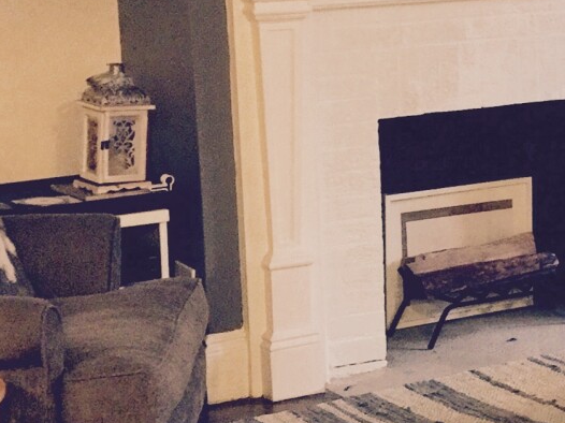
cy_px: 108
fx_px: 1844
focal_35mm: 113
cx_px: 788
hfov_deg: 16.2
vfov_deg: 13.1
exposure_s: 1/4
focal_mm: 4.15
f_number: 2.2
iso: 80
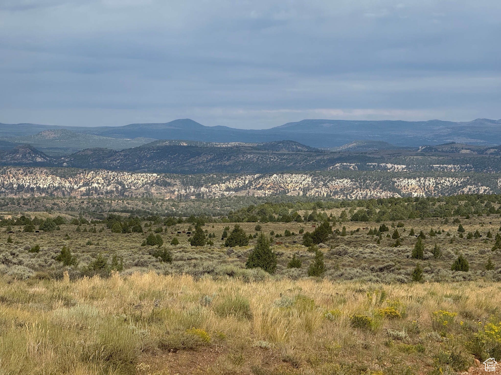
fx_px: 1737
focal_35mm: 120
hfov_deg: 16.4
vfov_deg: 12.3
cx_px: 250
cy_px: 188
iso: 64
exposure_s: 1/2439
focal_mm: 15.66
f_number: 2.8
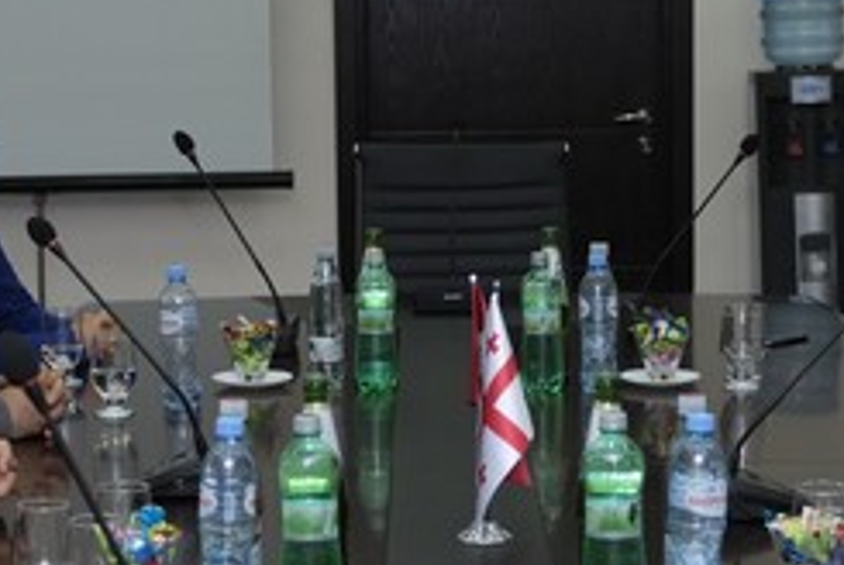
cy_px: 229
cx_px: 413
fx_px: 2629
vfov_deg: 12.3
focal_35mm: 112
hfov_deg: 18.2
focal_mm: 27.4
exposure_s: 1/125
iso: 800
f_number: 2.8
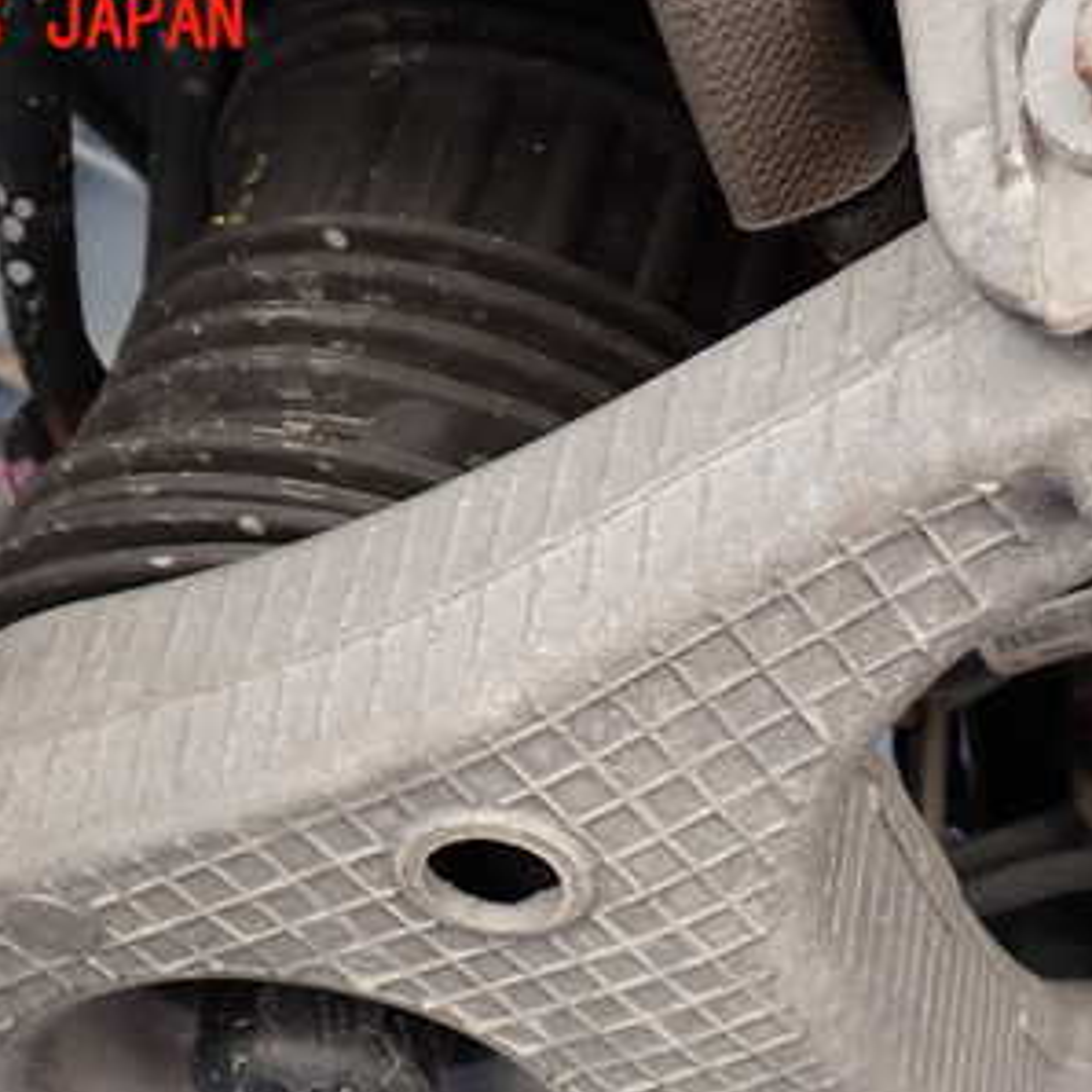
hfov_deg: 29.9
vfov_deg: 29.6
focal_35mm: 57
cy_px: 803
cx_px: 678
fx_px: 2034
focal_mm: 5.79
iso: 100
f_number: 2.4
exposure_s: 1/125
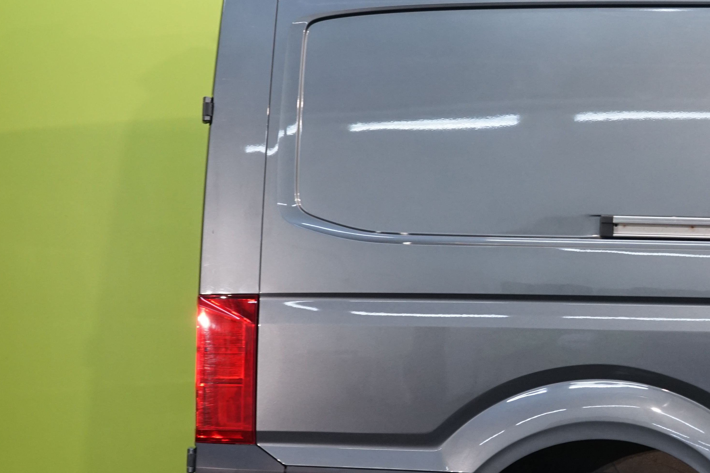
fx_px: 2288
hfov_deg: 17.2
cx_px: 708
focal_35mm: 116
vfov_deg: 11.8
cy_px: 277
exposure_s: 1/20
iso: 1000
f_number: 8
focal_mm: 57
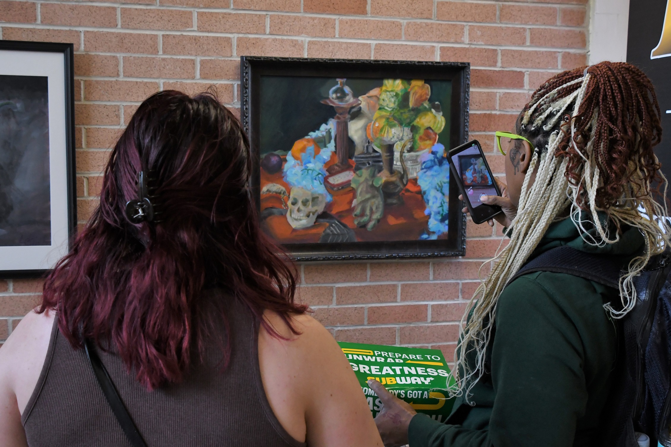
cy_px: 224
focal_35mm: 39
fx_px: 727
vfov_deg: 34.2
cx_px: 336
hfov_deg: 49.6
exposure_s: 1/250
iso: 1250
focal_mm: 26
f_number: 6.3
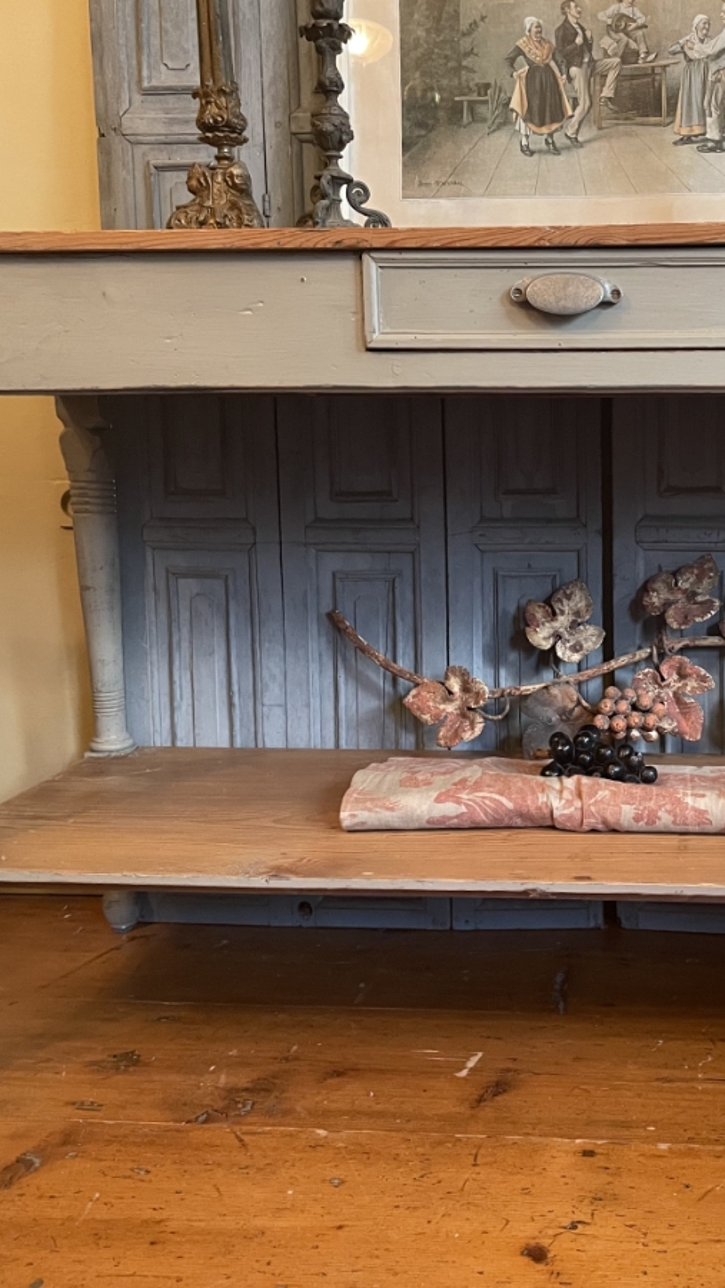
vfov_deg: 52.8
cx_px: 620
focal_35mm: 38
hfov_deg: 30.2
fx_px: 1298
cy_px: 641
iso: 400
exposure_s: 1/33
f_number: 1.6
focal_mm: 4.2
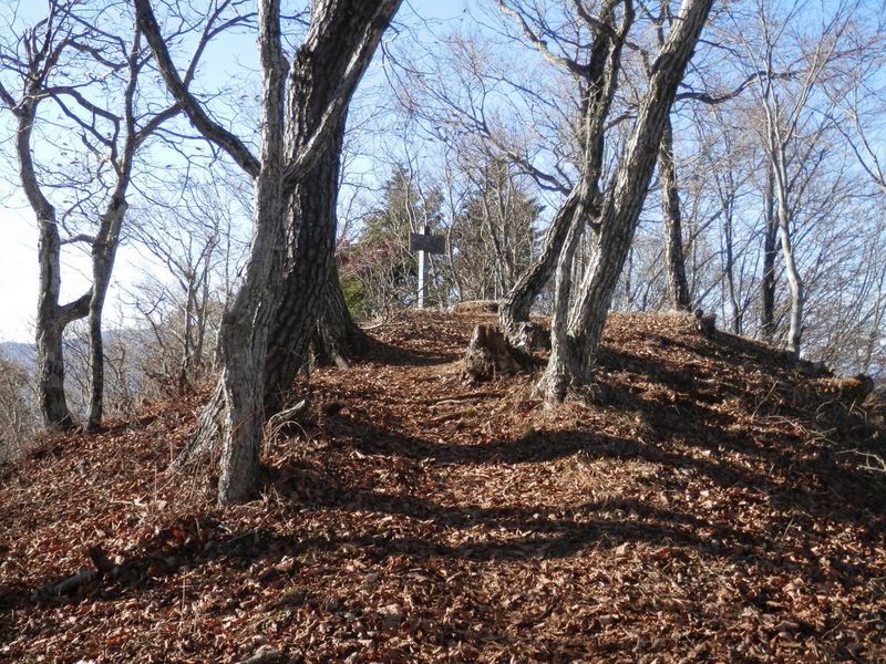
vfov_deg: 36.0
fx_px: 1024
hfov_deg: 46.8
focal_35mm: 40
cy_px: 332
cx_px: 443
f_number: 3.7
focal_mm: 7.3
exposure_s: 1/250
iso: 80
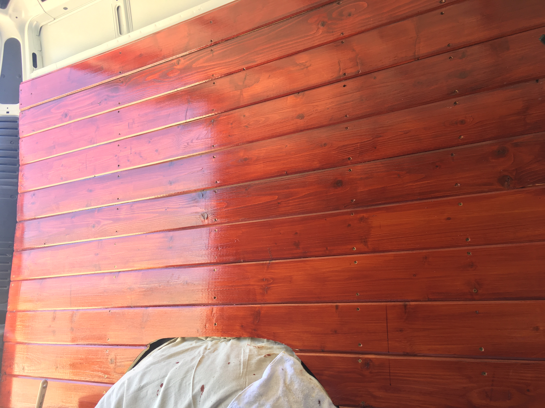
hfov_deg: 61.7
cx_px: 272
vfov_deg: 48.2
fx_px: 457
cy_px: 204
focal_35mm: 29
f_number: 2.2
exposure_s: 1/40
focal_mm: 4.15
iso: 25
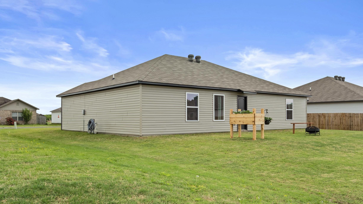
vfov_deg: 37.7
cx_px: 185
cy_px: 119
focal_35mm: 31
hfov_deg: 62.6
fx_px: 298
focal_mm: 19.1
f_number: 8
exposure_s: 1/50
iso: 200
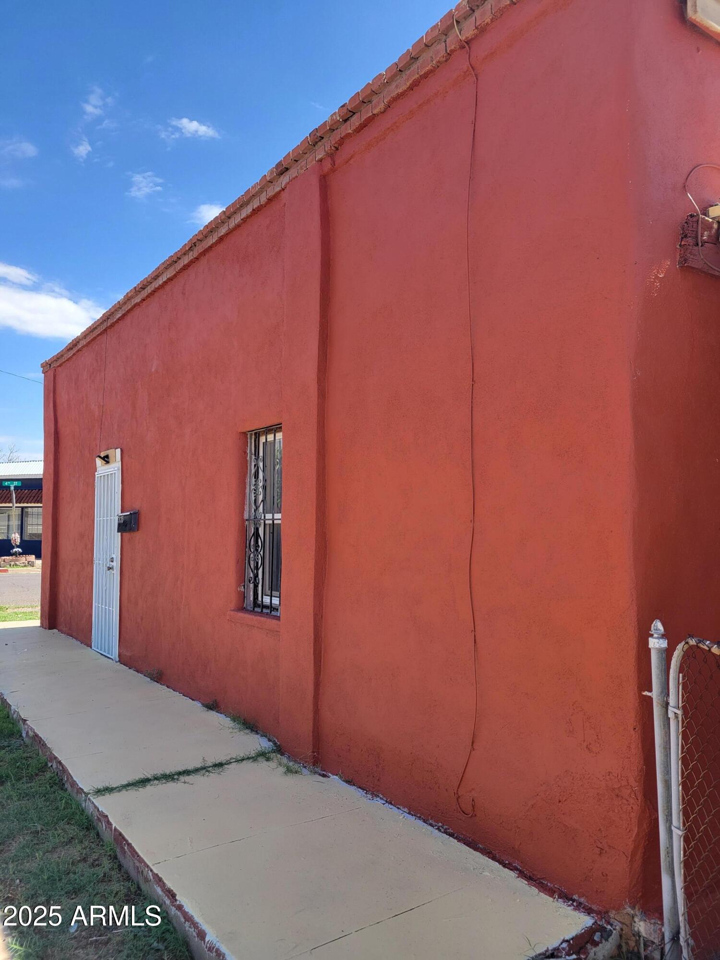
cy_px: 480
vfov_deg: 67.3
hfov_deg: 53.1
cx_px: 360
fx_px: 721
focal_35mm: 26
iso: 40
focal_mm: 5.4
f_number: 1.8
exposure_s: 1/950
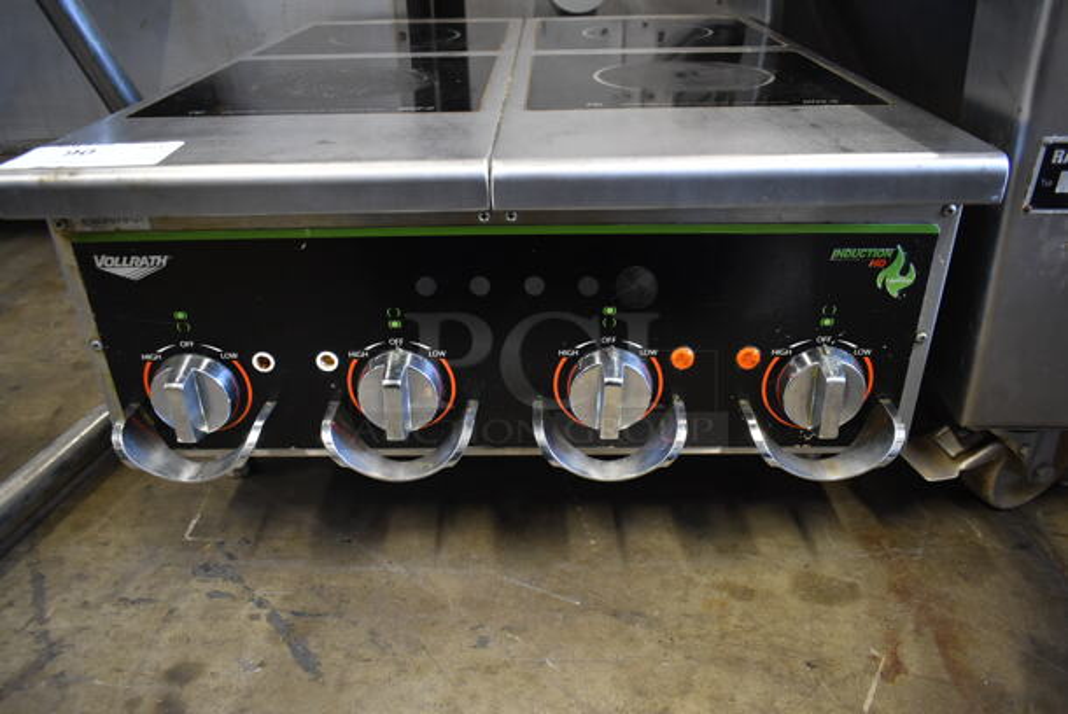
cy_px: 357
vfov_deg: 48.0
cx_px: 534
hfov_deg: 67.3
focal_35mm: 27
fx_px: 802
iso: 1100
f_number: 3.5
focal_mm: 18
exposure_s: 1/30
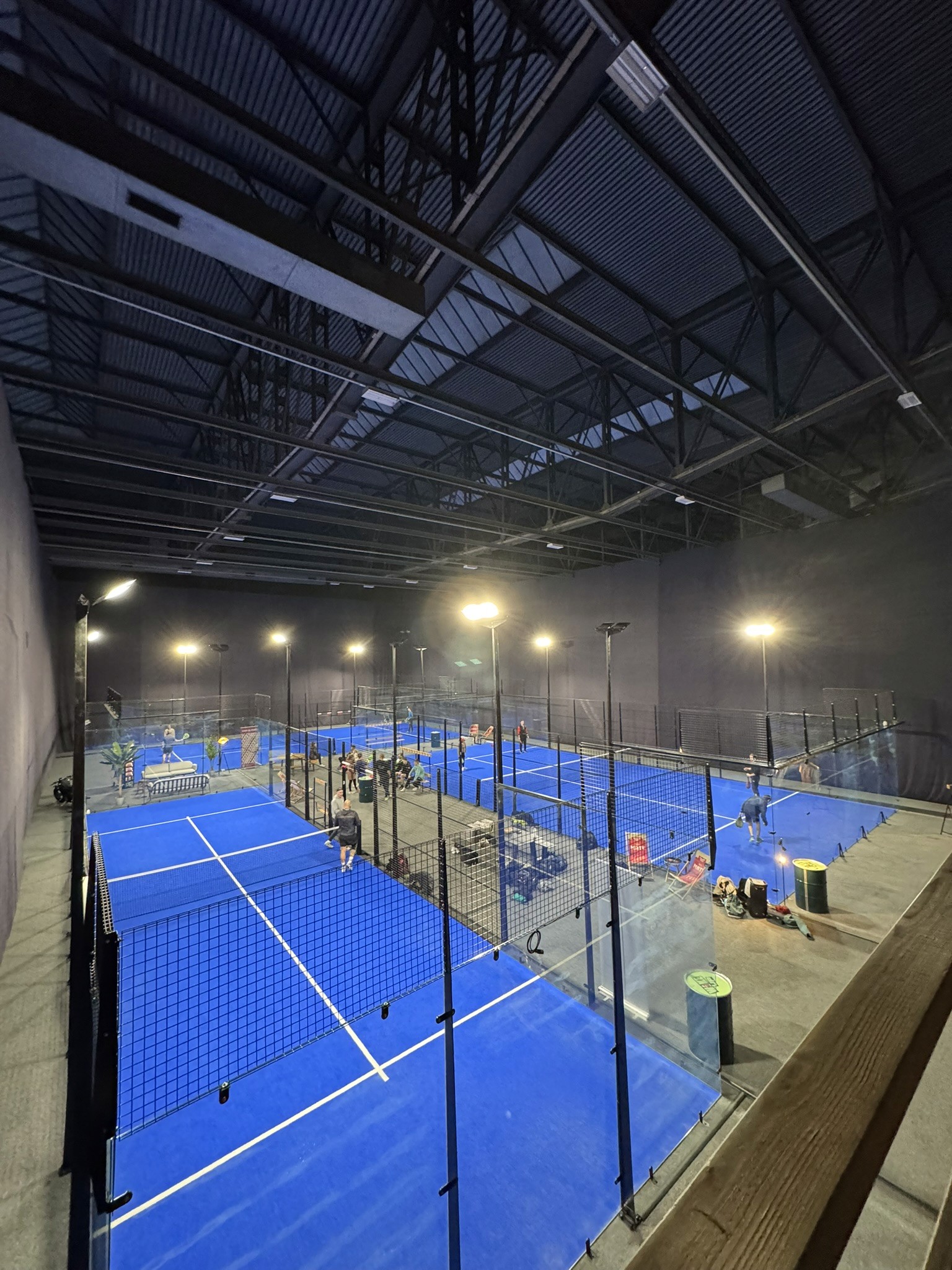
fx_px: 513
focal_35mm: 14
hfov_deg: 85.7
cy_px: 635
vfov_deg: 102.1
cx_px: 476
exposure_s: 1/50
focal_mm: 2.22
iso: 800
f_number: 2.2
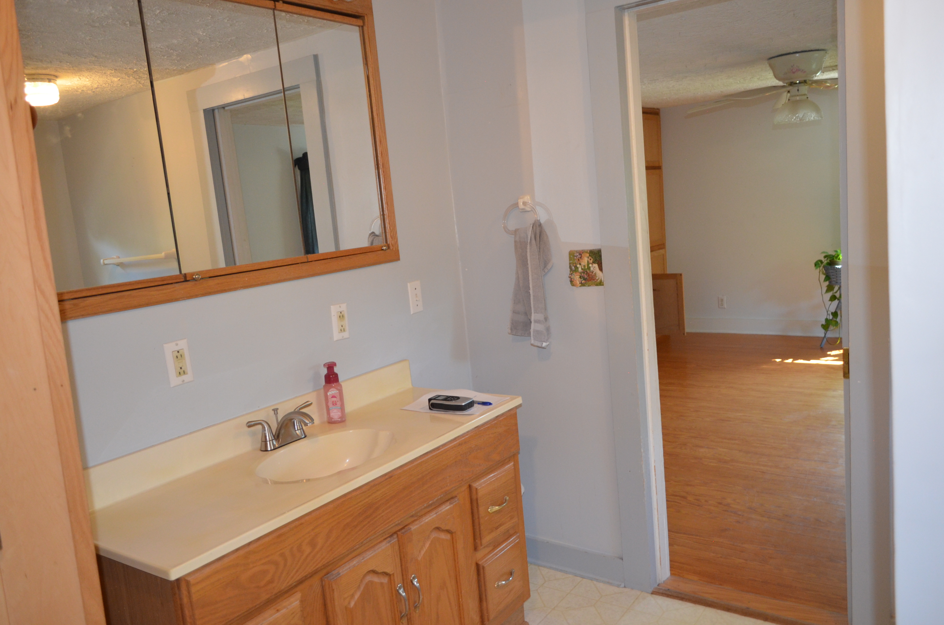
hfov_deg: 67.5
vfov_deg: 47.7
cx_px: 472
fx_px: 707
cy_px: 312
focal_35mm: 27
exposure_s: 1/60
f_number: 3.5
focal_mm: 18
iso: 1100
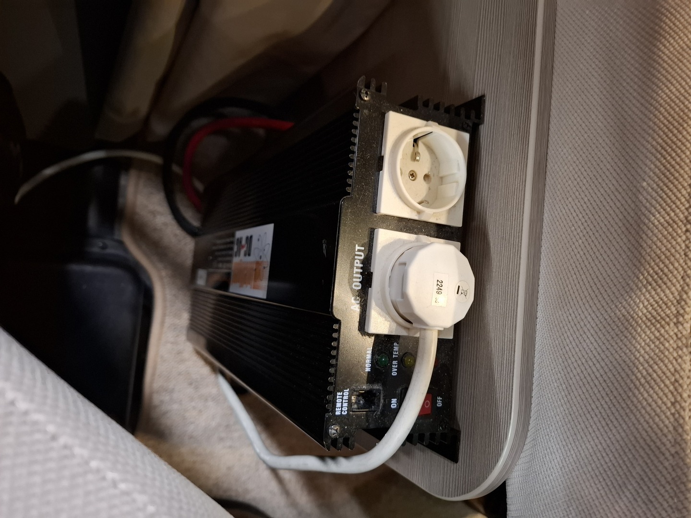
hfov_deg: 73.9
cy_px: 259
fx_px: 459
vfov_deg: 58.9
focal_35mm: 23
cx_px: 346
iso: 640
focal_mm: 5.54
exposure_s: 1/25
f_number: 1.8
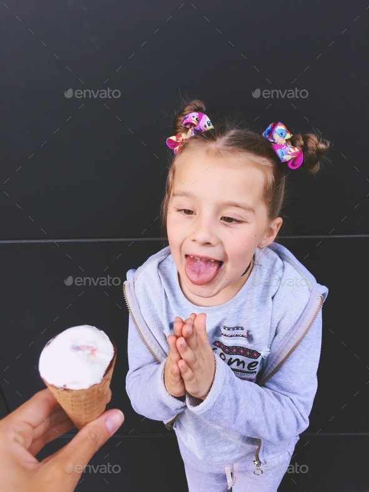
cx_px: 184
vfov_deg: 61.7
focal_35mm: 29
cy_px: 246
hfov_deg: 48.2
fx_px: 412
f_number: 2.2
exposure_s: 1/100
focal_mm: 4.15
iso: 32
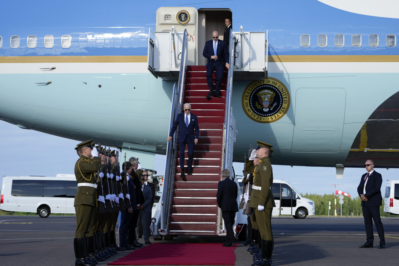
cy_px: 133
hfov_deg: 15.2
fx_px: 1496
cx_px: 200
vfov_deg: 10.2
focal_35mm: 135
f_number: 6.3
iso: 200
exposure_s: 1/800
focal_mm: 135
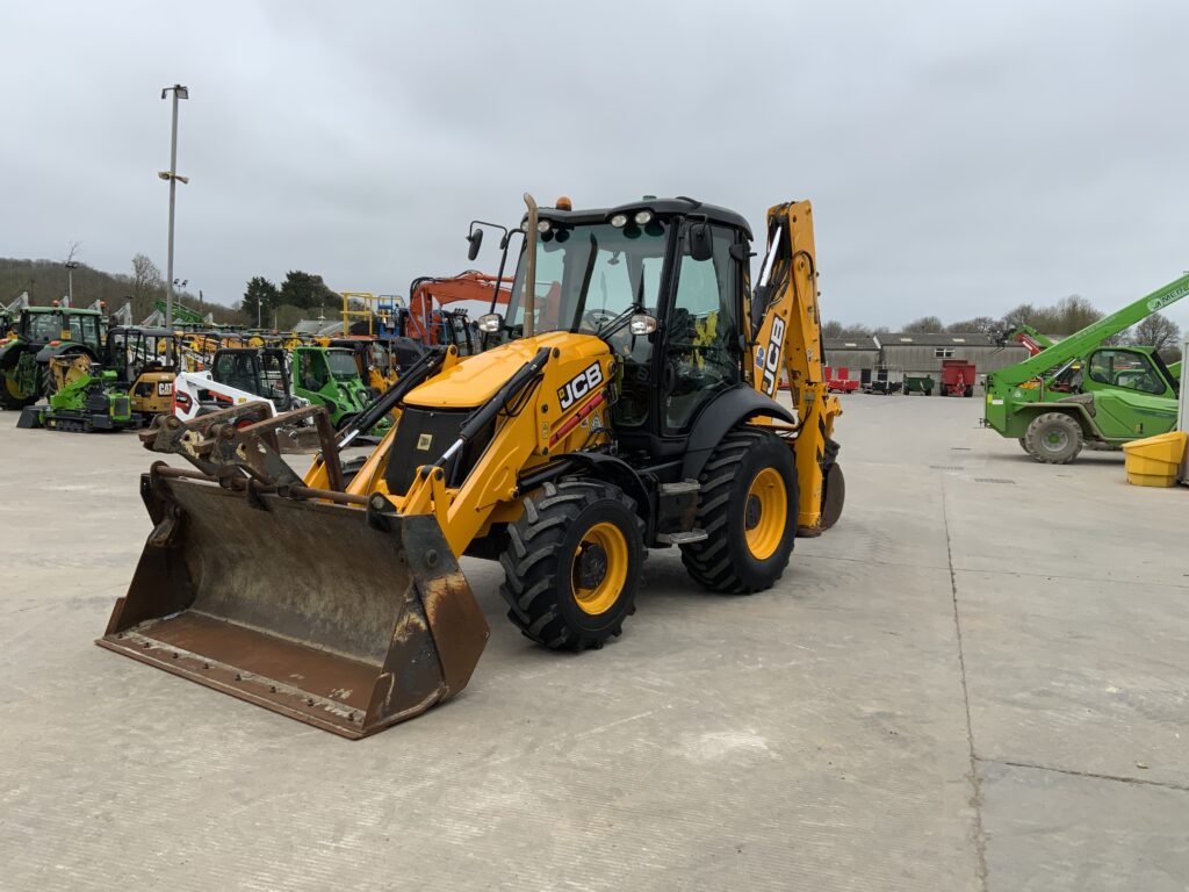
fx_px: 996
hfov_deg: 61.7
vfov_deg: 48.2
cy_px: 446
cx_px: 594
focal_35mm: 29
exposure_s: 1/383
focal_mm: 3
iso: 16
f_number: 1.8
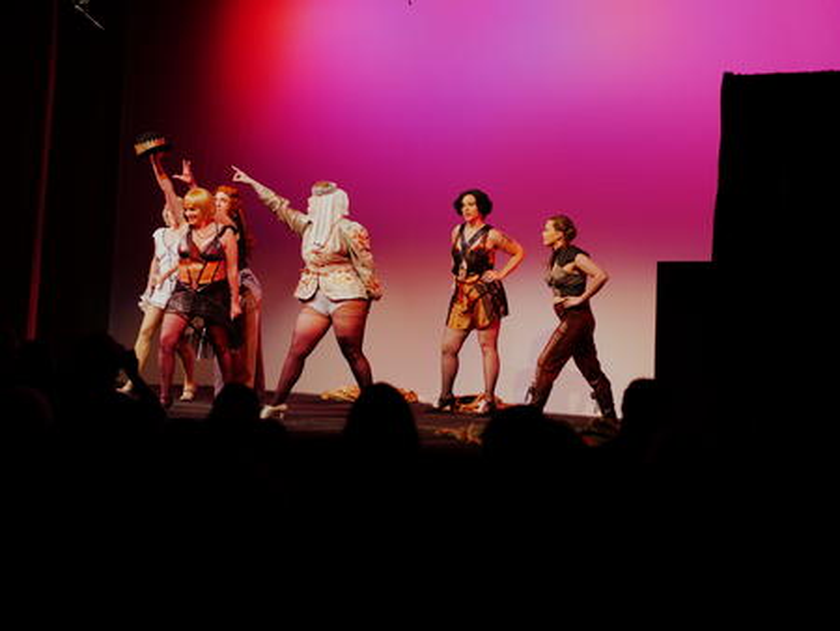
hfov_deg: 21.8
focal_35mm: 90
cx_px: 420
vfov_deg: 16.4
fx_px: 2185
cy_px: 316
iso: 200
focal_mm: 45
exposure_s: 1/125
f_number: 1.8
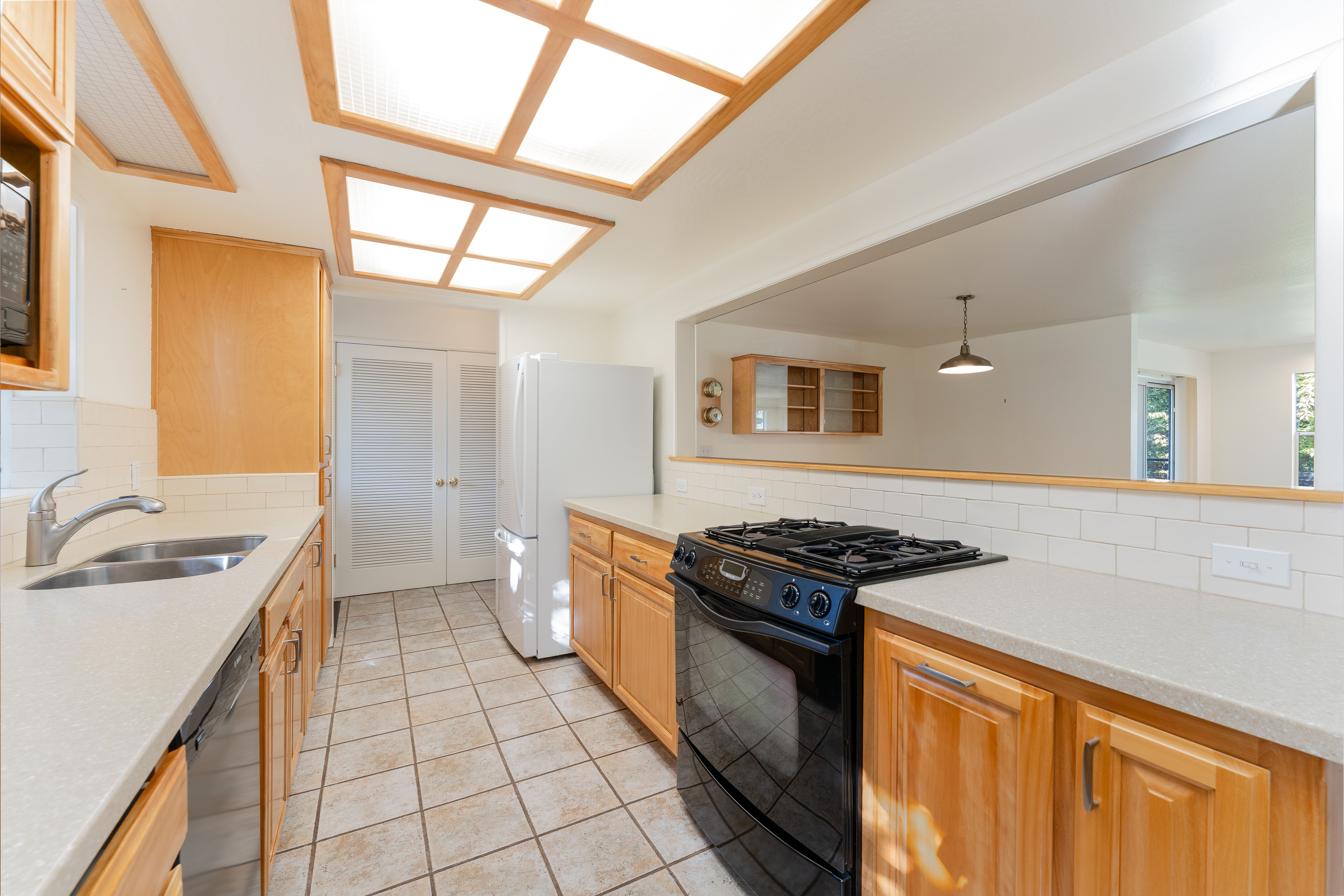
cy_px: 448
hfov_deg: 86.9
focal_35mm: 19
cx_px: 672
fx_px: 709
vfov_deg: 64.6
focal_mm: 19
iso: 320
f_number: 8
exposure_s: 1/2000
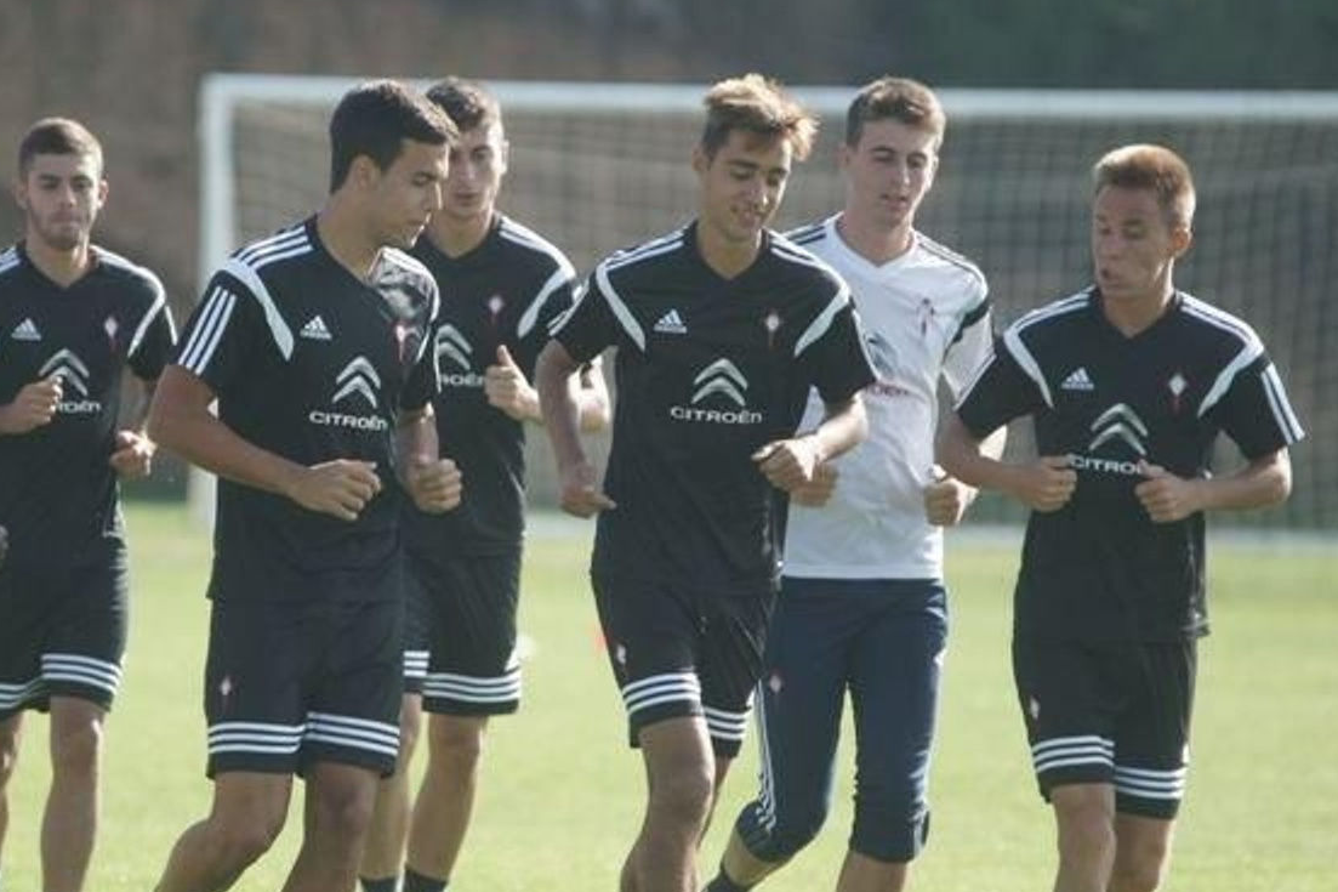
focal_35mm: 580
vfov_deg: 2.4
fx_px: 21552
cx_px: 459
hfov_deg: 3.6
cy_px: 507
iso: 250
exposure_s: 1/500
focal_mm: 400
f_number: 5.6
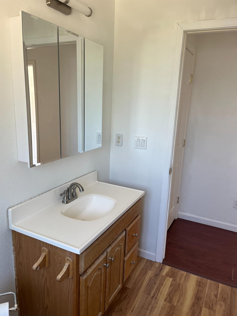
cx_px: 118
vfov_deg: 67.3
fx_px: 237
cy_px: 158
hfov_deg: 53.1
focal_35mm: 26
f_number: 1.6
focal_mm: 5.1
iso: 125
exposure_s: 1/121
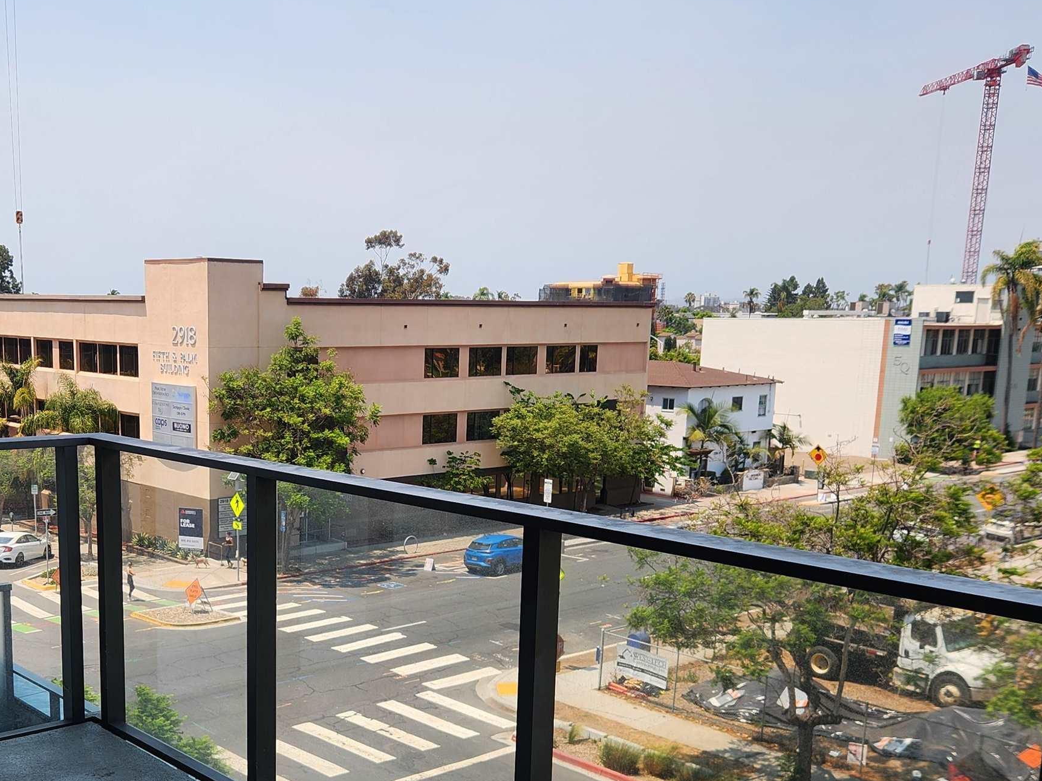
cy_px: 571
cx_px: 346
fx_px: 1234
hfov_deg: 45.1
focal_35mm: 41
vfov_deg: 34.5
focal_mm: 5.4
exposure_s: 1/1269
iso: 20
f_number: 1.8
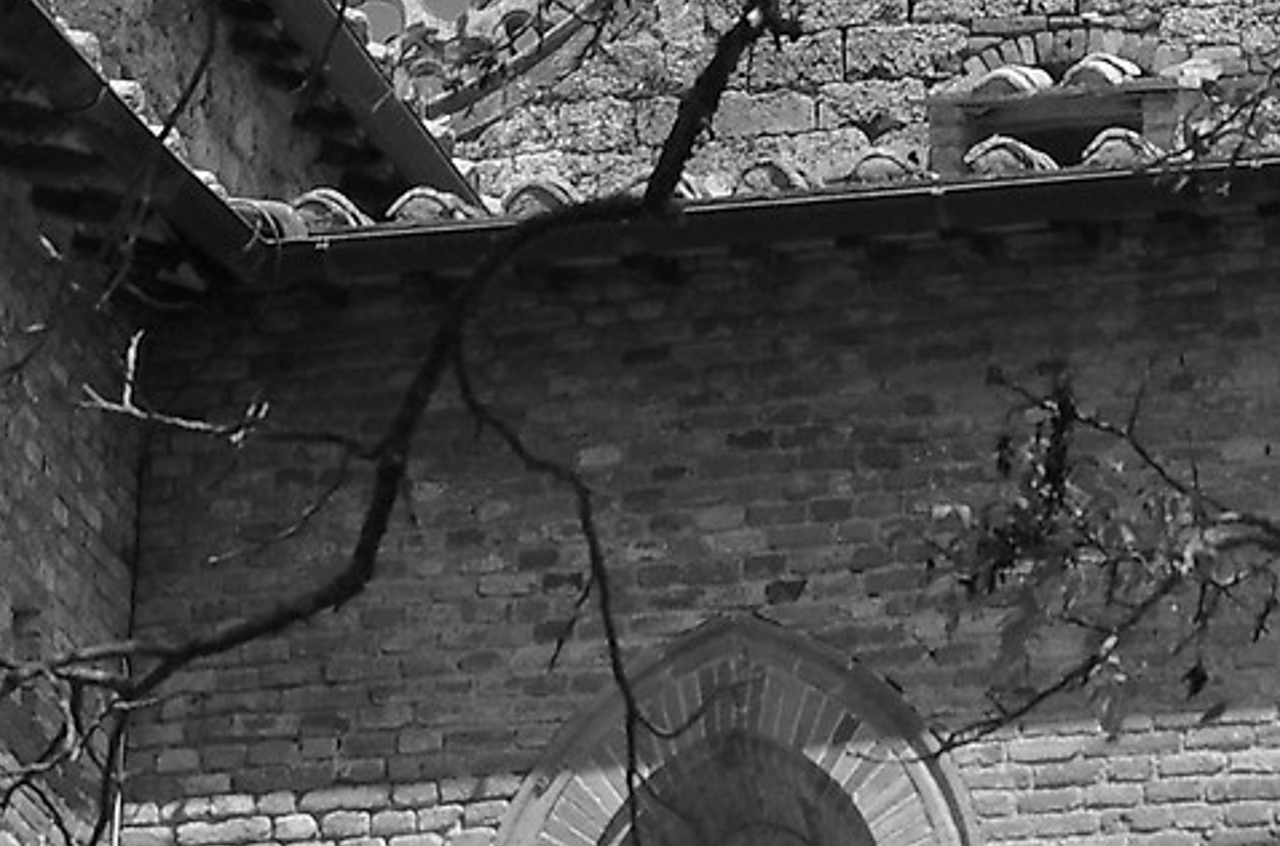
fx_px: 7482
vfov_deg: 6.4
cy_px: -459
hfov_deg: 9.7
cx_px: 1210
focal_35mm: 211
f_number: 7.1
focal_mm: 28
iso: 200
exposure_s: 1/500
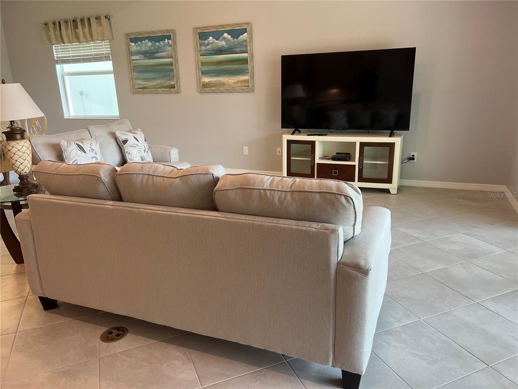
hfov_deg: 67.3
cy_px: 194
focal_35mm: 26
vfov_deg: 53.1
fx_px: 389
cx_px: 259
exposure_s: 1/120
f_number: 1.5
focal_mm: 5.7
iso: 100
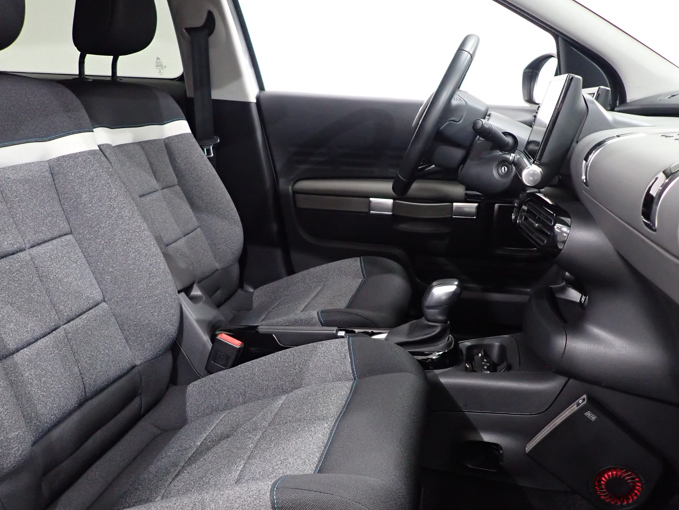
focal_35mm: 35
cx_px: 327
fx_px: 687
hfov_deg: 52.6
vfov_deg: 40.7
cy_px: 273
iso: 400
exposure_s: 1/30
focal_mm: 4.5
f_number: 2
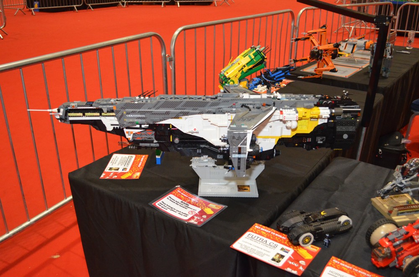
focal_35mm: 33
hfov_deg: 57.3
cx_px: 210
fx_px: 383
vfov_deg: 39.8
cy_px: 138
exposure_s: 1/60
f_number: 4
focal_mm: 22
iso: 3200
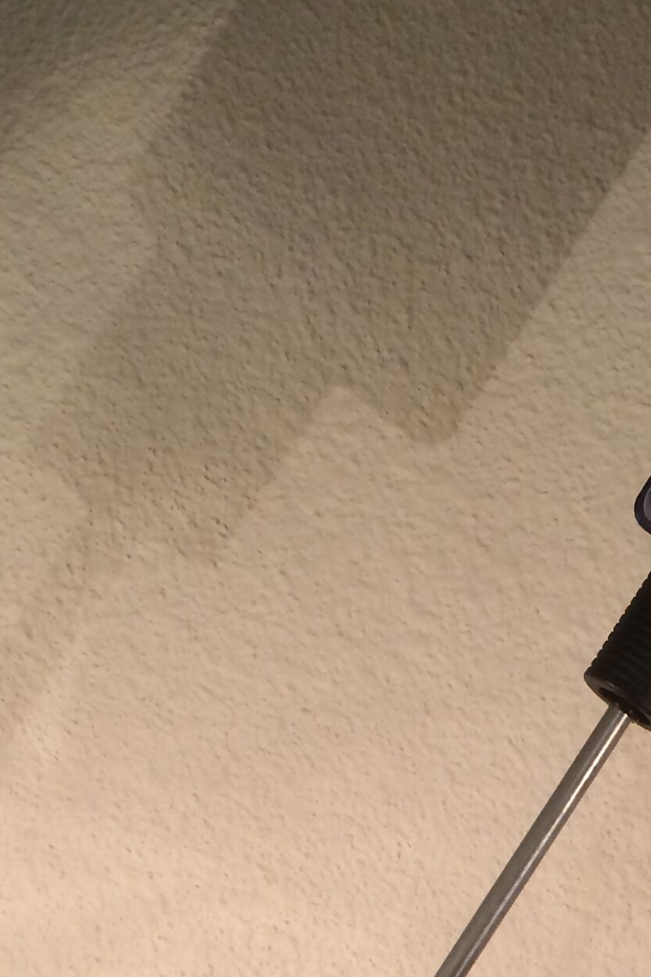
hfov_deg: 17.0
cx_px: 626
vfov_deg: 22.8
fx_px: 2142
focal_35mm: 79
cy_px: 1274
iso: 50
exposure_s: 1/33
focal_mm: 4.15
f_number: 2.2
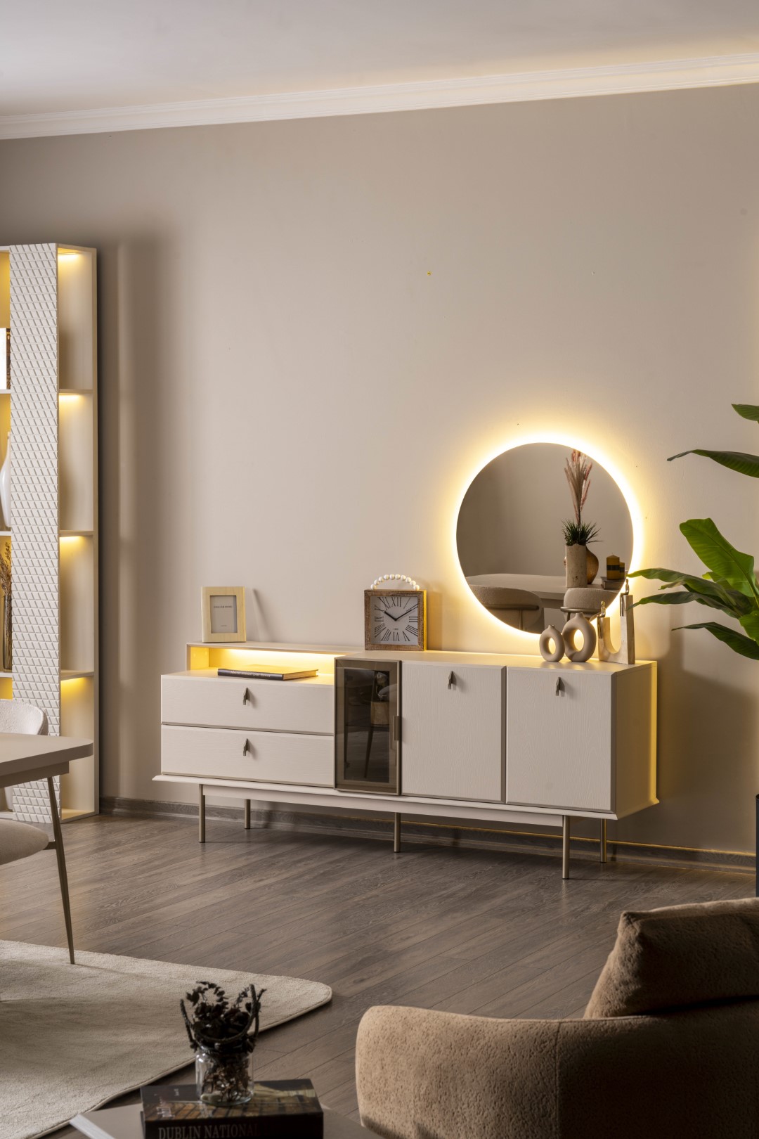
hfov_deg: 19.5
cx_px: 380
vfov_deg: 28.8
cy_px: 570
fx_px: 2214
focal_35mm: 70
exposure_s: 1/1.25
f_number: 13
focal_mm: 70
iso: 100
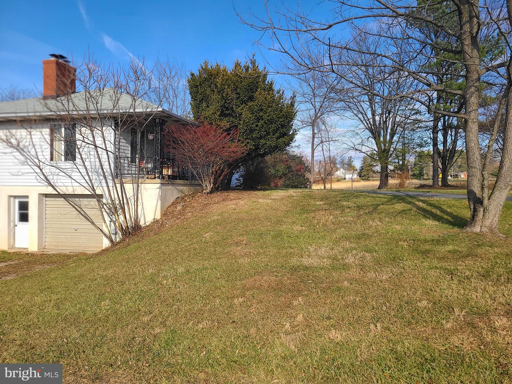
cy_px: 192
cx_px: 256
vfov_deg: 53.1
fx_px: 385
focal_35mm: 26
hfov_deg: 67.3
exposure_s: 1/1457
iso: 40
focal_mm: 5.4
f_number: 1.8
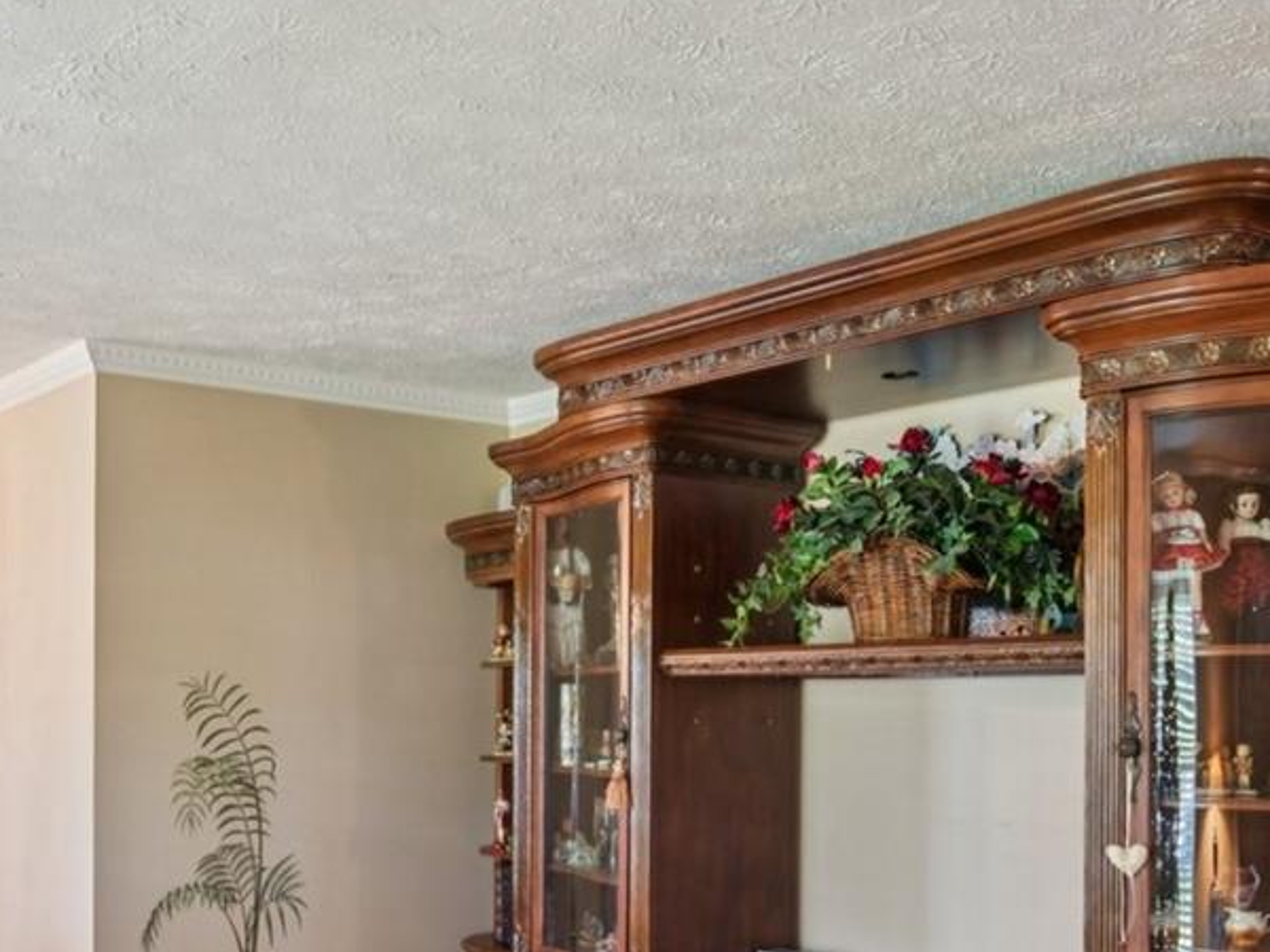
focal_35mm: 41
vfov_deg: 34.3
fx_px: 1504
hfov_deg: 44.3
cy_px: 732
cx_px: 322
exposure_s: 1/2
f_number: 8
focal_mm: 16
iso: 400
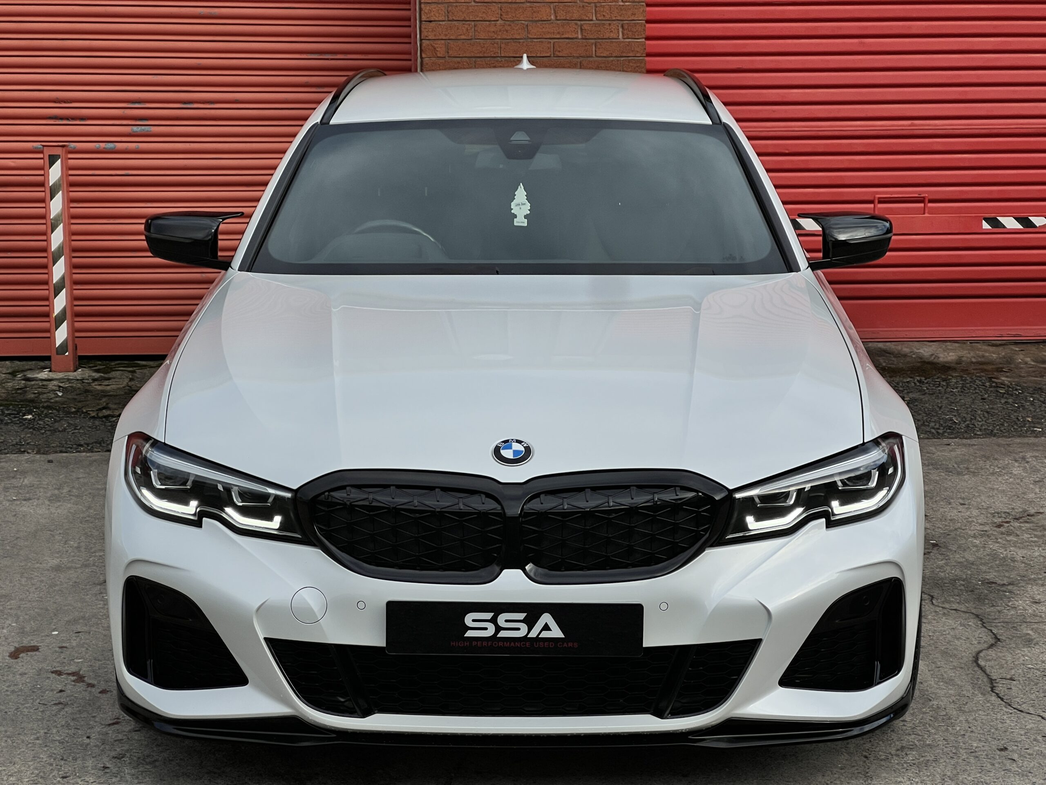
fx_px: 2327
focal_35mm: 77
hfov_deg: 25.3
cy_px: 392
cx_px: 523
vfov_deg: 19.1
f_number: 2.8
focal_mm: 9
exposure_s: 1/840
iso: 32
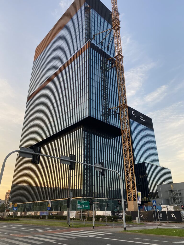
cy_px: 122
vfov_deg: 67.3
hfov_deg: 53.1
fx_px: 184
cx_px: 92
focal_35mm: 26
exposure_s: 1/122
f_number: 1.8
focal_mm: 4.25
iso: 32
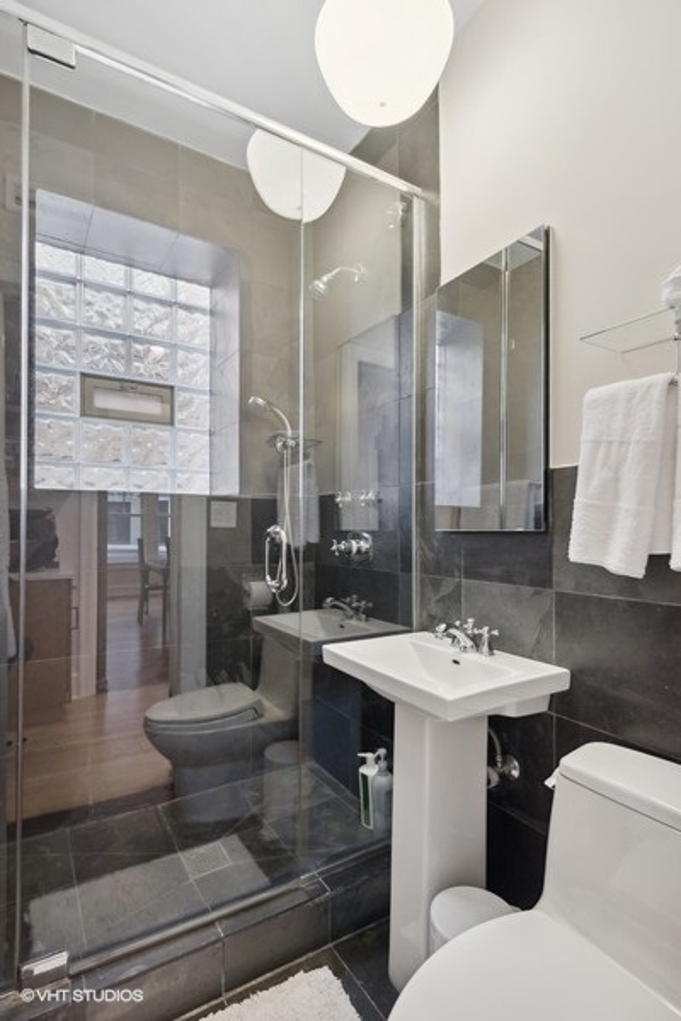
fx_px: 482
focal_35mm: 17
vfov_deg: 93.3
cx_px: 340
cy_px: 510
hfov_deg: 70.4
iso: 2000
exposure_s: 1/80
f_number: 8
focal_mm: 17
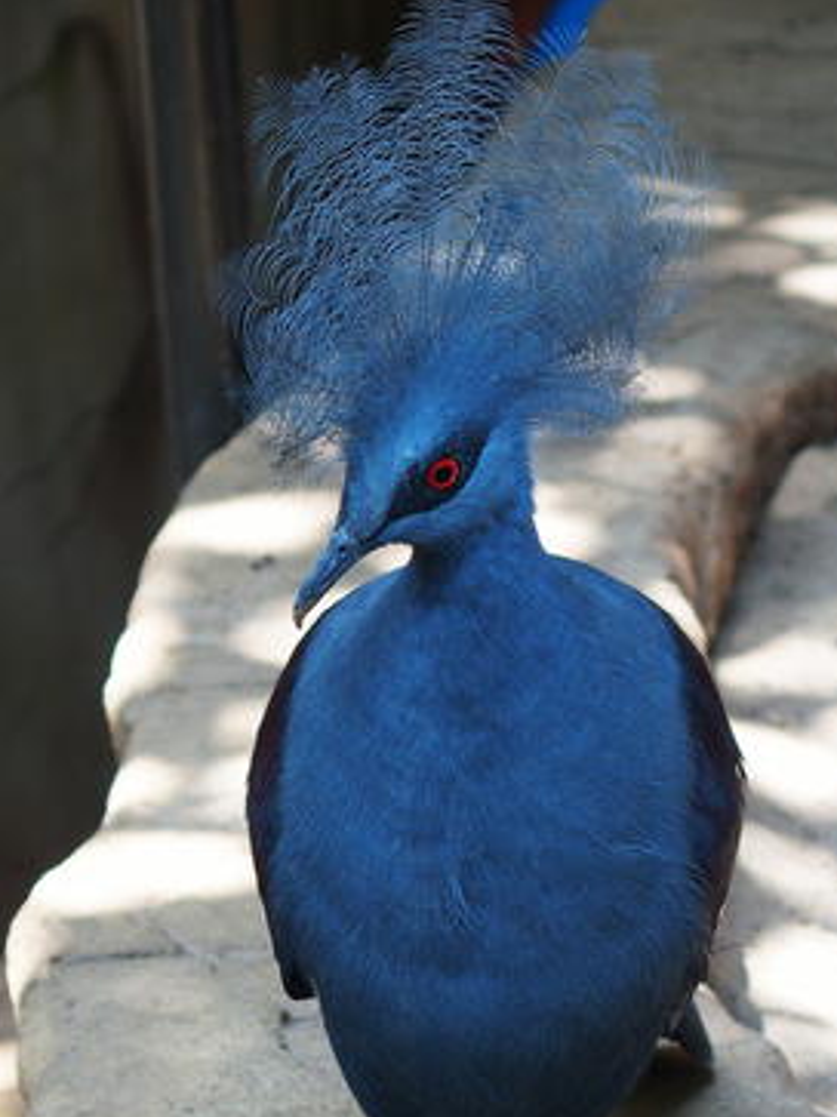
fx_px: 4968
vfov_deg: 12.8
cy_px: 637
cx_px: 418
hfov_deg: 9.6
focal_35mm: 154
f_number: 2.8
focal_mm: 26.2
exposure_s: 1/125
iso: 250
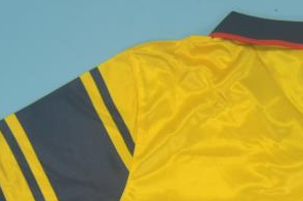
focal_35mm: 121
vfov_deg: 10.6
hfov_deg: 16.6
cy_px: 359
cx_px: 294
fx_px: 1017
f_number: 4
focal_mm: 22
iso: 200
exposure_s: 1/160
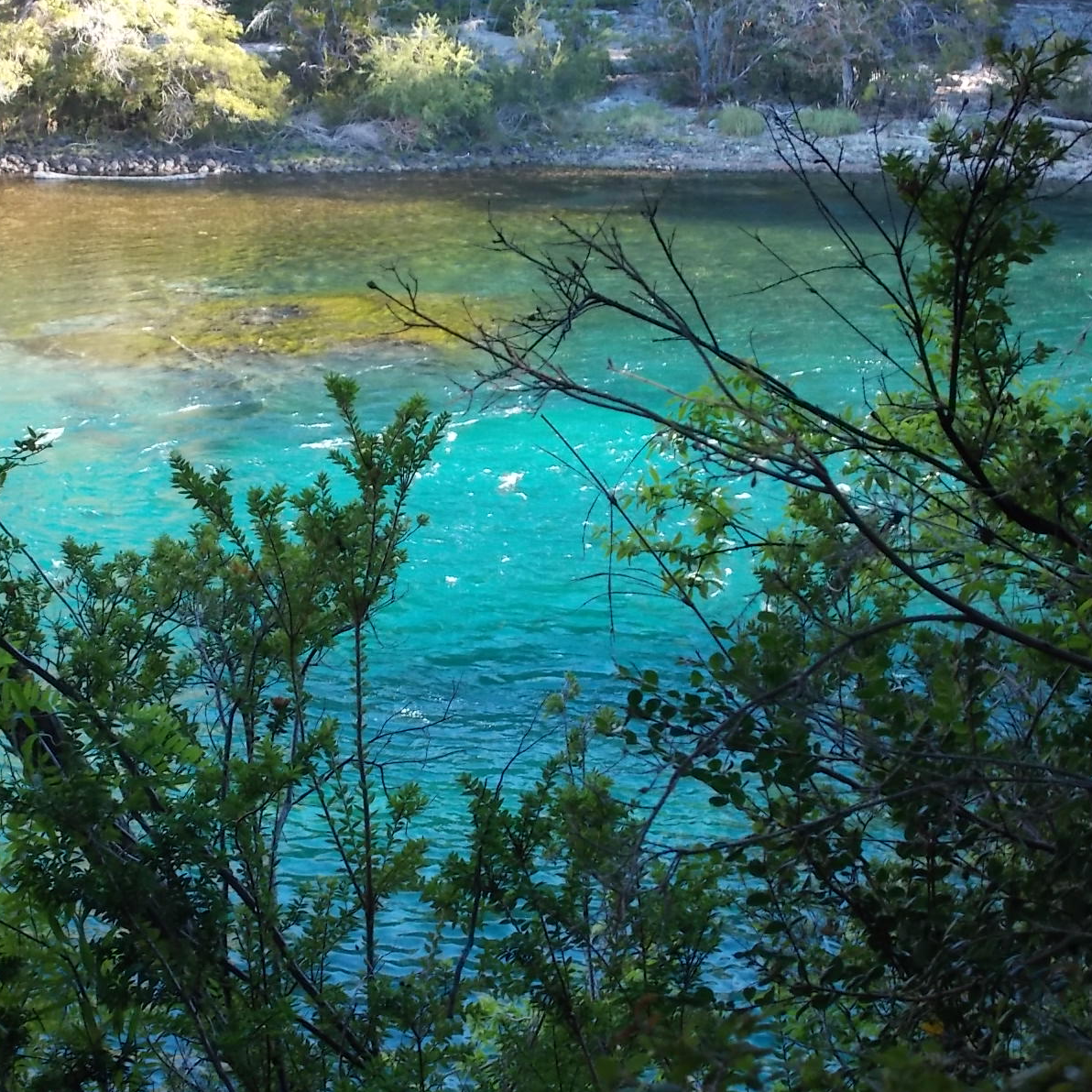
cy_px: 546
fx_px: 3640
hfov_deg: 17.0
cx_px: 400
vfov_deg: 17.1
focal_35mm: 102
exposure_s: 1/25
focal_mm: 15.4
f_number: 6.3
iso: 200
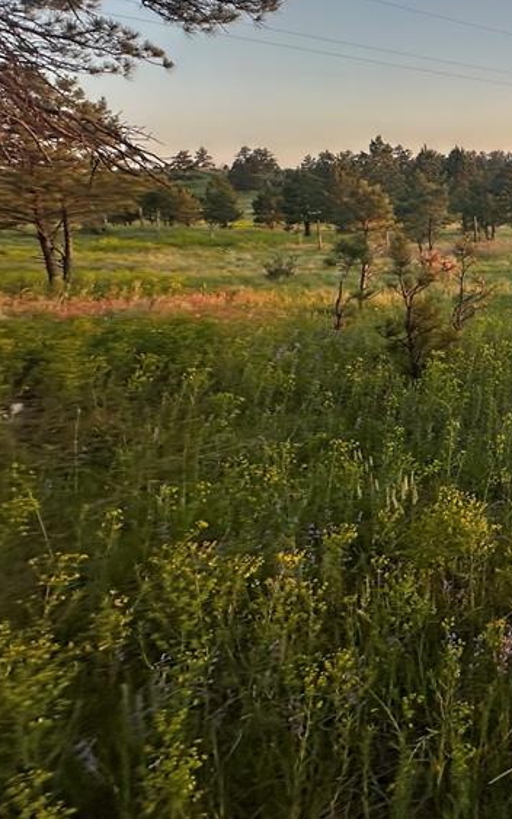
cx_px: 719
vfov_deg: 66.3
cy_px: 265
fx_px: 603
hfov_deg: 31.1
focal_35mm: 27
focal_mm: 2.22
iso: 40
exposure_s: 1/181
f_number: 2.2
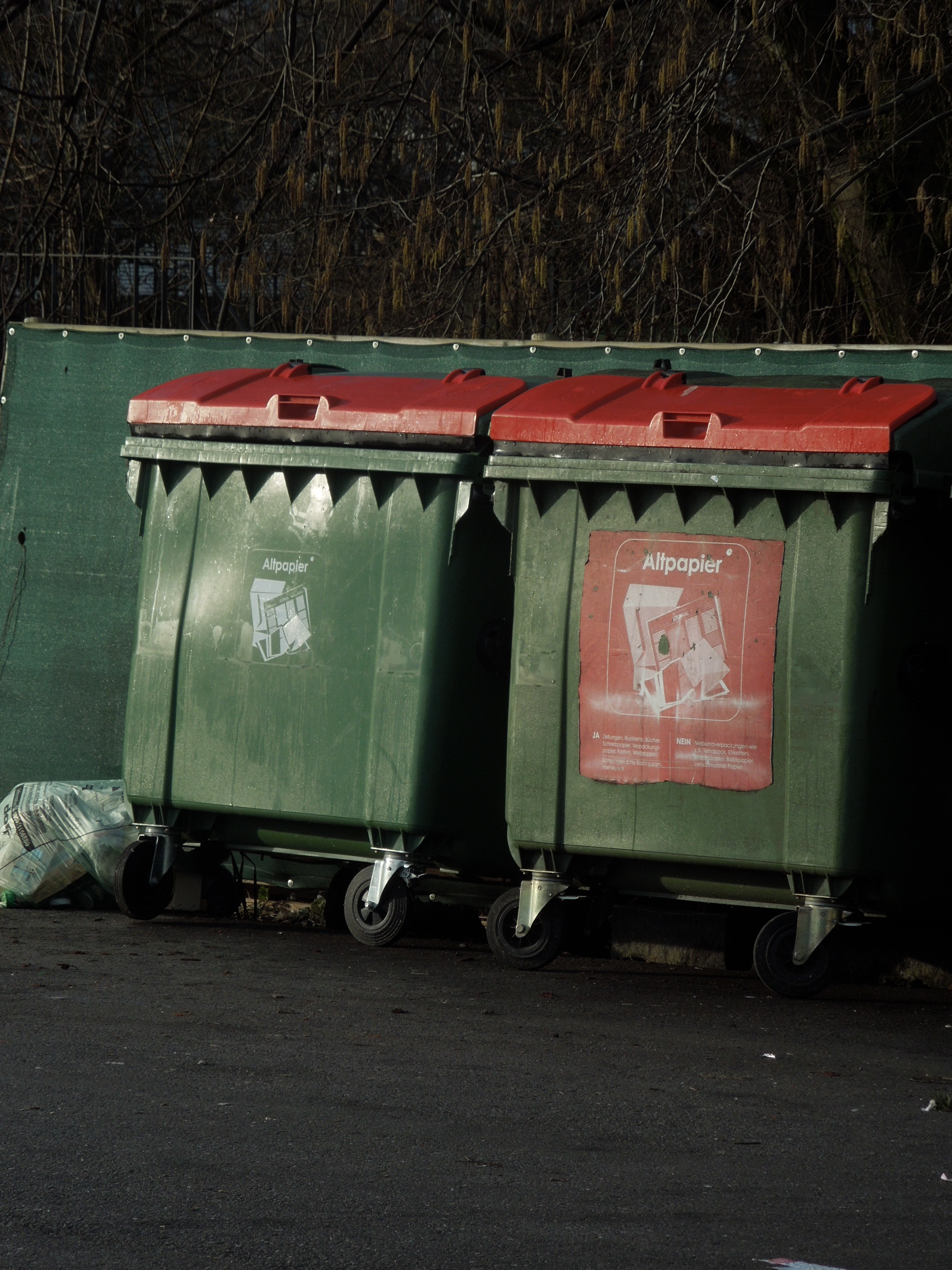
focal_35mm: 191
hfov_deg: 7.8
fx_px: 7004
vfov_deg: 10.4
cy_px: 635
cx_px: 476
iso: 100
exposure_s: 1/400
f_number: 5
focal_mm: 34.4
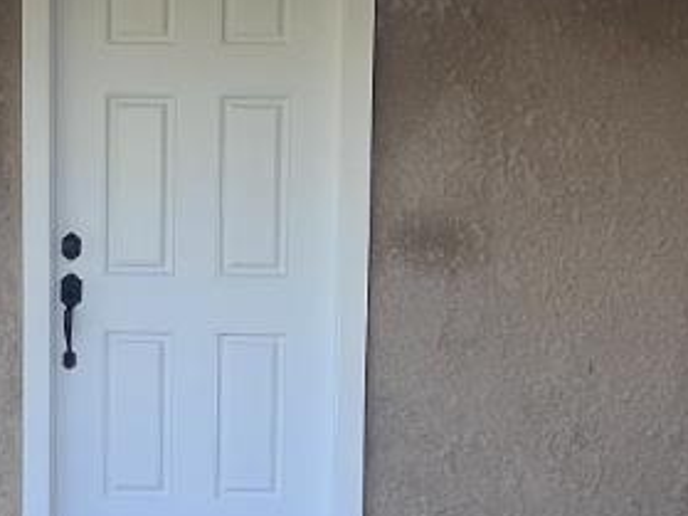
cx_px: 202
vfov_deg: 20.8
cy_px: 381
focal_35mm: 70
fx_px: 1391
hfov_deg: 27.5
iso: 32
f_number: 1.8
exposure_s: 1/292
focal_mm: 1.57
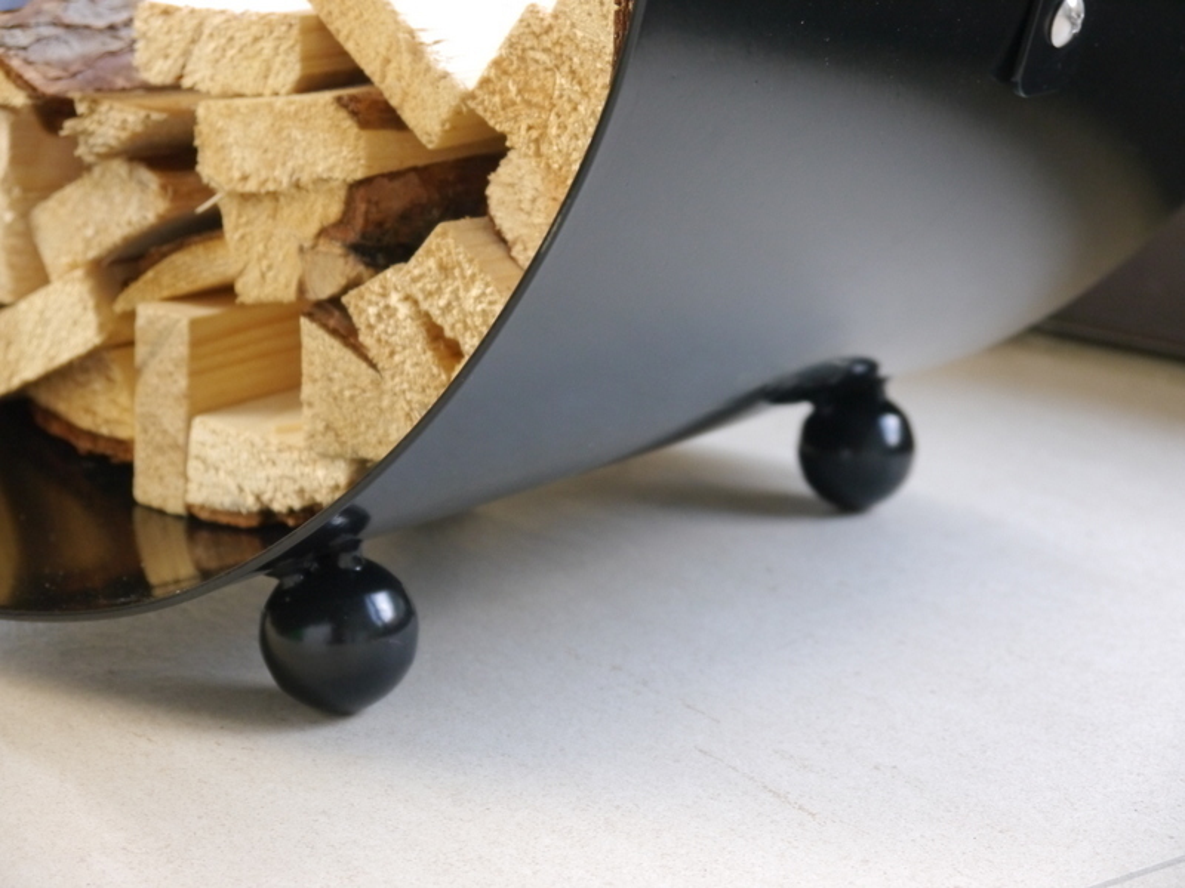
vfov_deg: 17.6
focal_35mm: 84
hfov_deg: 23.3
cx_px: 592
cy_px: 444
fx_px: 2876
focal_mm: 42
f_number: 5.6
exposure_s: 1/80
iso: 1000
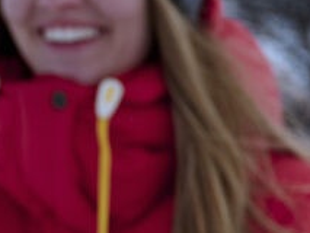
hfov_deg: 5.9
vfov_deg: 4.7
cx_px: 875
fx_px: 2840
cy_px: 362
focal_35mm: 317
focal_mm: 56.5
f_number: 6.4
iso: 160
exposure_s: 1/1000
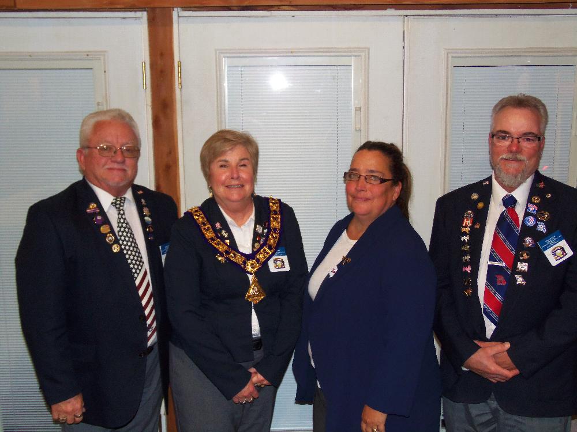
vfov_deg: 36.0
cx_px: 288
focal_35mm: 40
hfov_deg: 46.8
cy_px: 216
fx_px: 667
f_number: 3.6
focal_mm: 7.2
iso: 200
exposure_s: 1/20
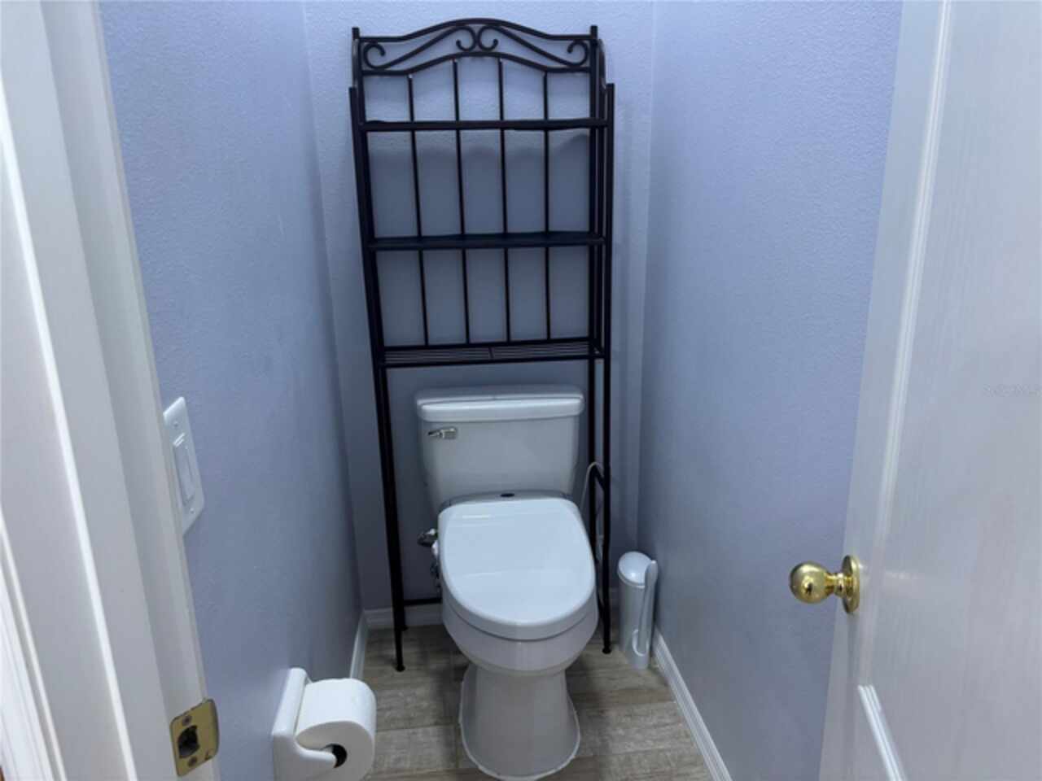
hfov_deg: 67.3
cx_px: 521
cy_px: 390
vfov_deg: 53.1
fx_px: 783
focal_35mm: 26
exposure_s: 1/60
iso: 160
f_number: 1.6
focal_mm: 5.96
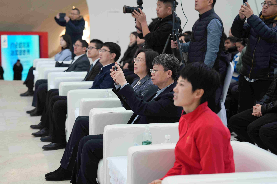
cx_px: 138
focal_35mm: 70
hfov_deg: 28.8
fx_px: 539
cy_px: 92
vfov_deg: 19.5
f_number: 3.5
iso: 1250
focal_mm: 70
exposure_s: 1/400
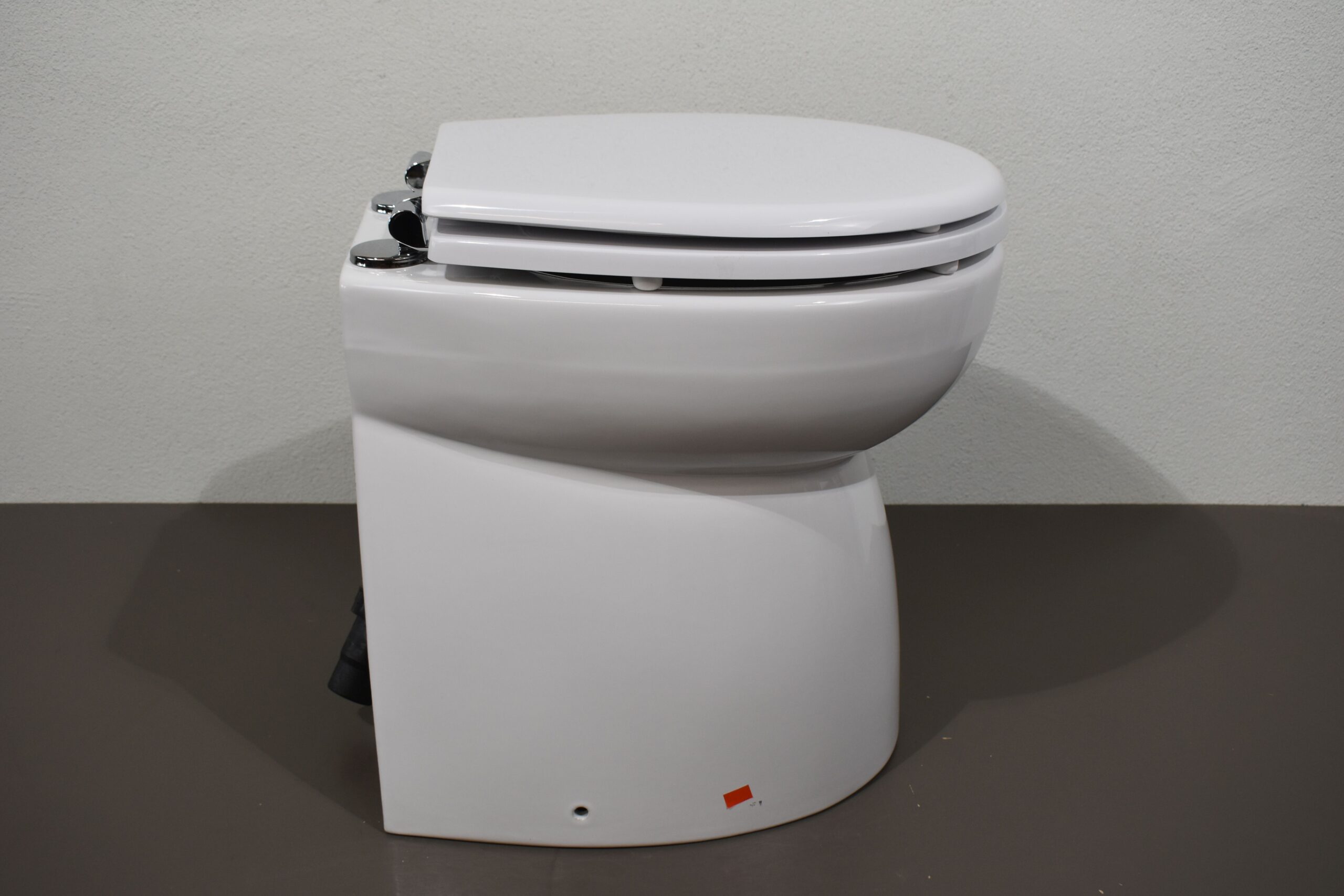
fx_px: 1344
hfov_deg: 53.1
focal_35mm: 36
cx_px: 672
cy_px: 448
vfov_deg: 36.9
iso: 400
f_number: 5.6
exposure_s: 1/125
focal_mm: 24
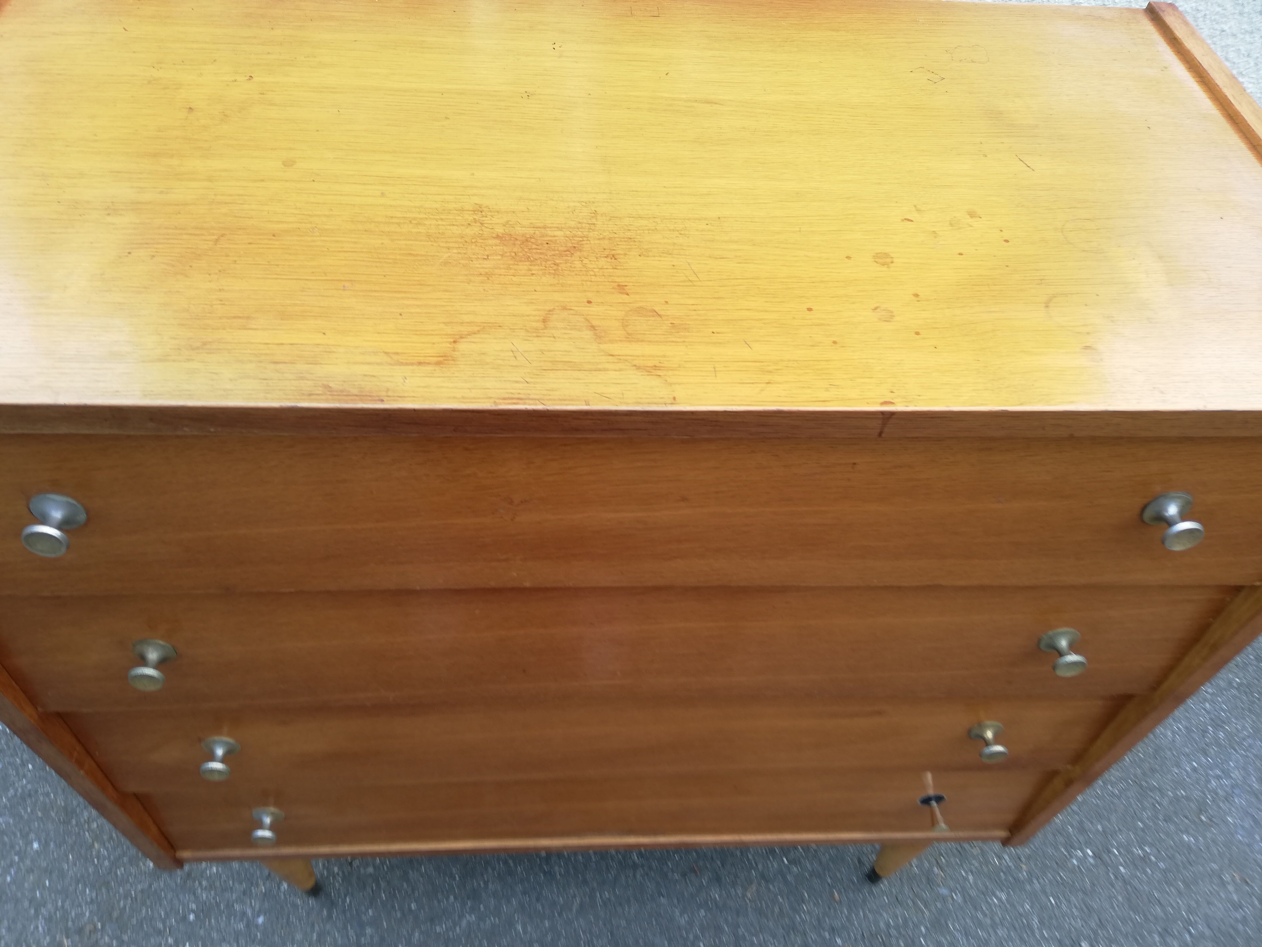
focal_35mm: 26
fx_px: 948
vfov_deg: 53.1
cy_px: 474
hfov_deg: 67.3
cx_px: 631
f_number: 2.2
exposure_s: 1/131
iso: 50
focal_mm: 3.81
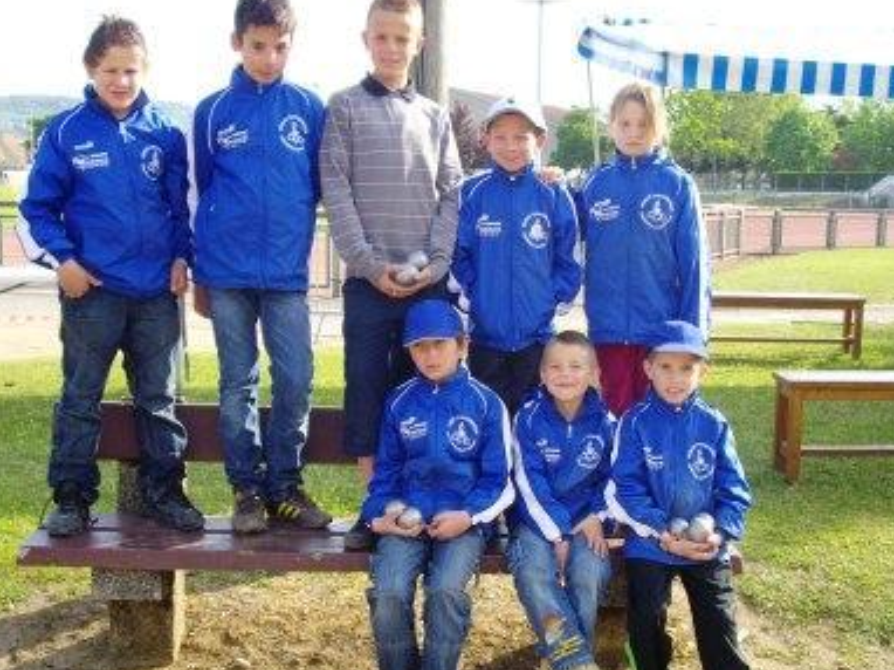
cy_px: 344
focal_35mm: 54
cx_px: 421
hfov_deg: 35.6
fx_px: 1394
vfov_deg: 27.0
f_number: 3.1
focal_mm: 7.6
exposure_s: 1/400
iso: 100
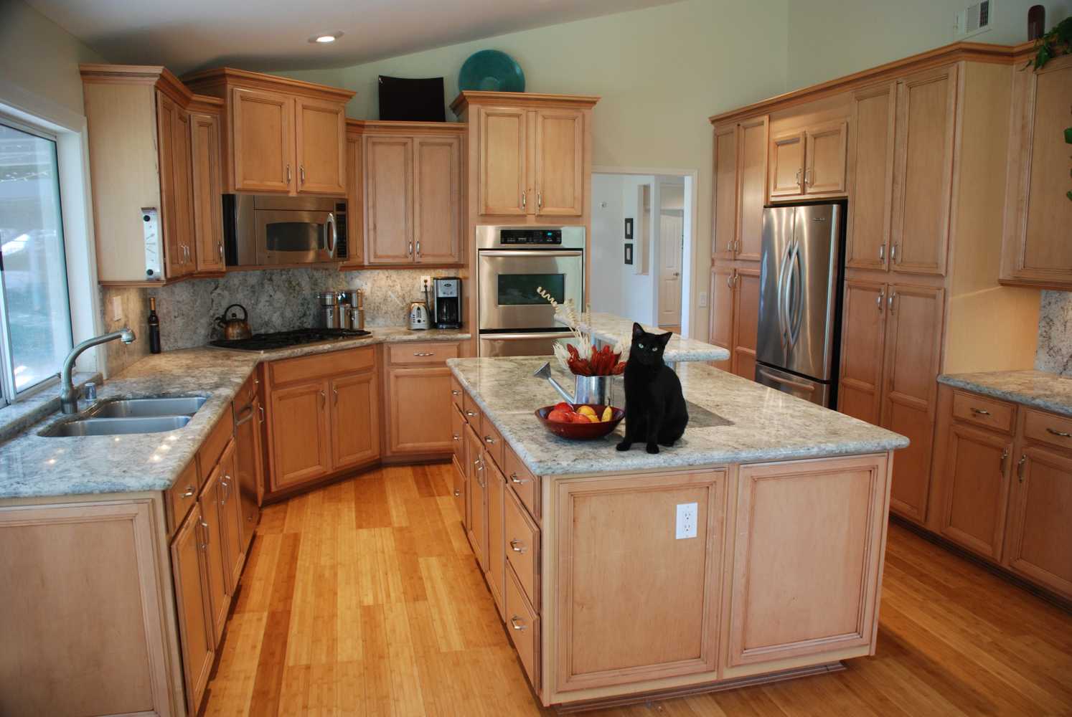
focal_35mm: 27
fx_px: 805
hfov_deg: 67.3
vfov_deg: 48.0
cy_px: 358
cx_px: 536
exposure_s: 1/10
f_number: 3.5
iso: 400
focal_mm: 18
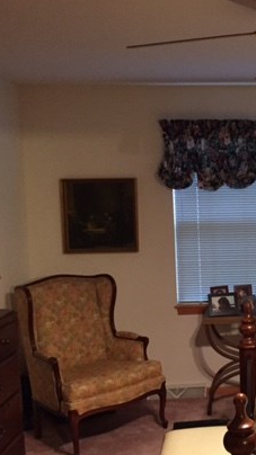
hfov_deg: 22.1
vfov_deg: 41.3
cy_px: 249
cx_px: 309
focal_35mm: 50
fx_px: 604
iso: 250
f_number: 2.2
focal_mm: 4.15
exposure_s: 1/17
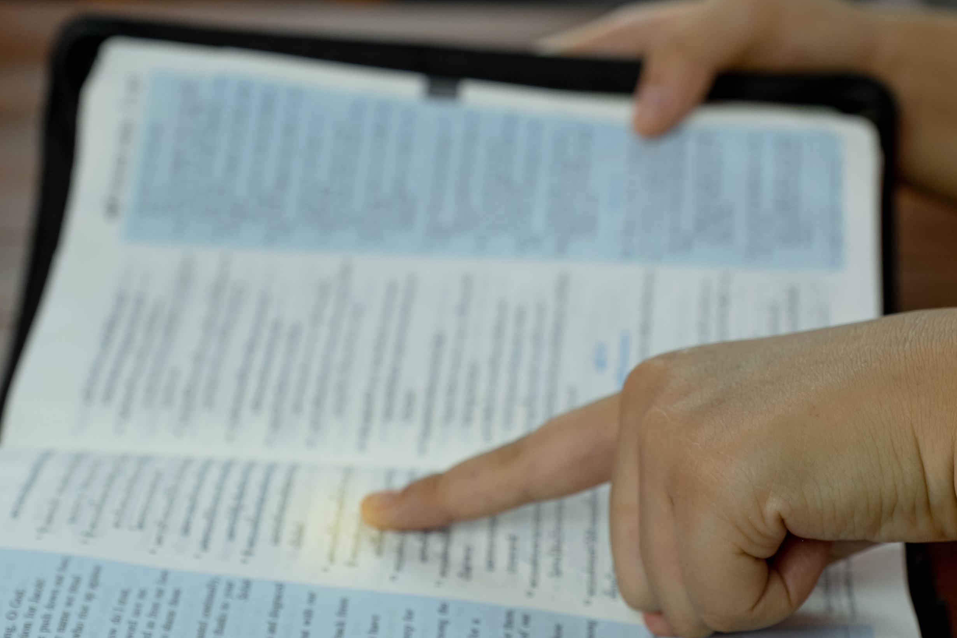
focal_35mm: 86
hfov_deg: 23.6
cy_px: 442
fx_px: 2286
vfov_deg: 15.8
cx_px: 511
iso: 320
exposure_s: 1/100
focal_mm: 36.5
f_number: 3.6
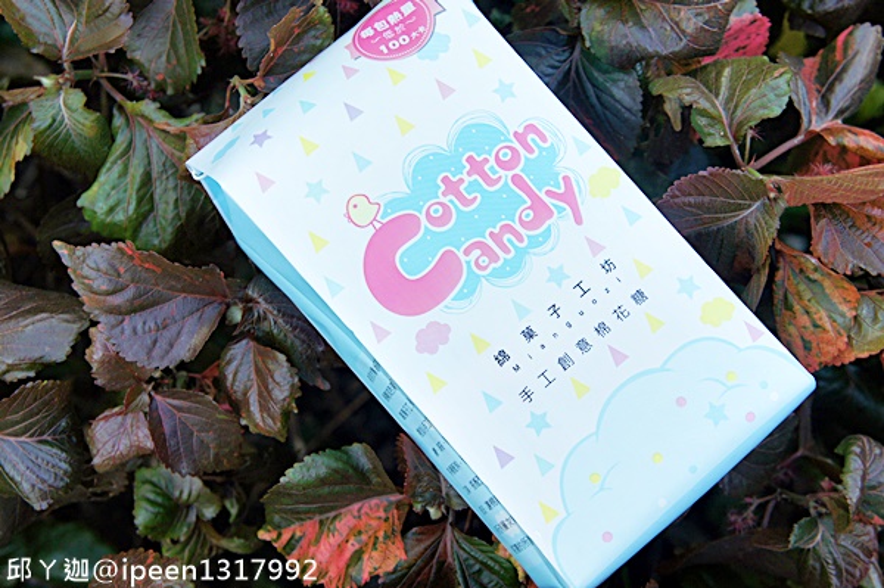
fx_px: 1362
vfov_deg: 24.4
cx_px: 442
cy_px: 294
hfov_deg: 36.0
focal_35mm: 56
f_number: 5.6
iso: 200
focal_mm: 37
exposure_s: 1/125
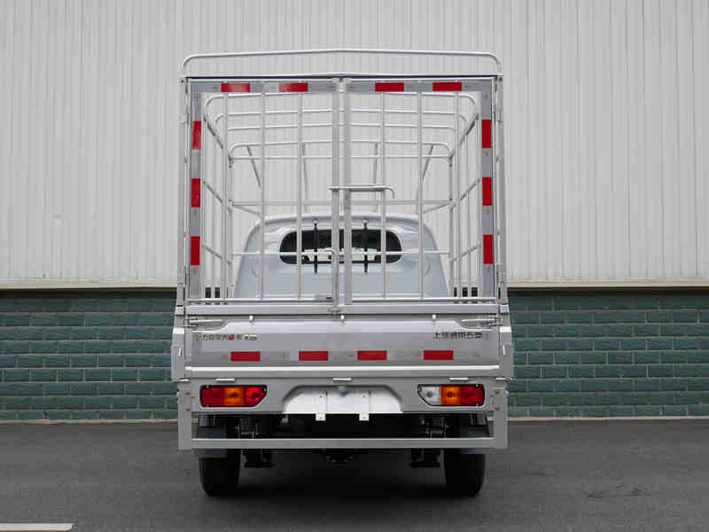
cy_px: 266
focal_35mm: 40
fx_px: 819
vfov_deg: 36.0
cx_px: 354
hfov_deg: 46.8
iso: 200
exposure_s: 1/100
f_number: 4.6
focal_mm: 20
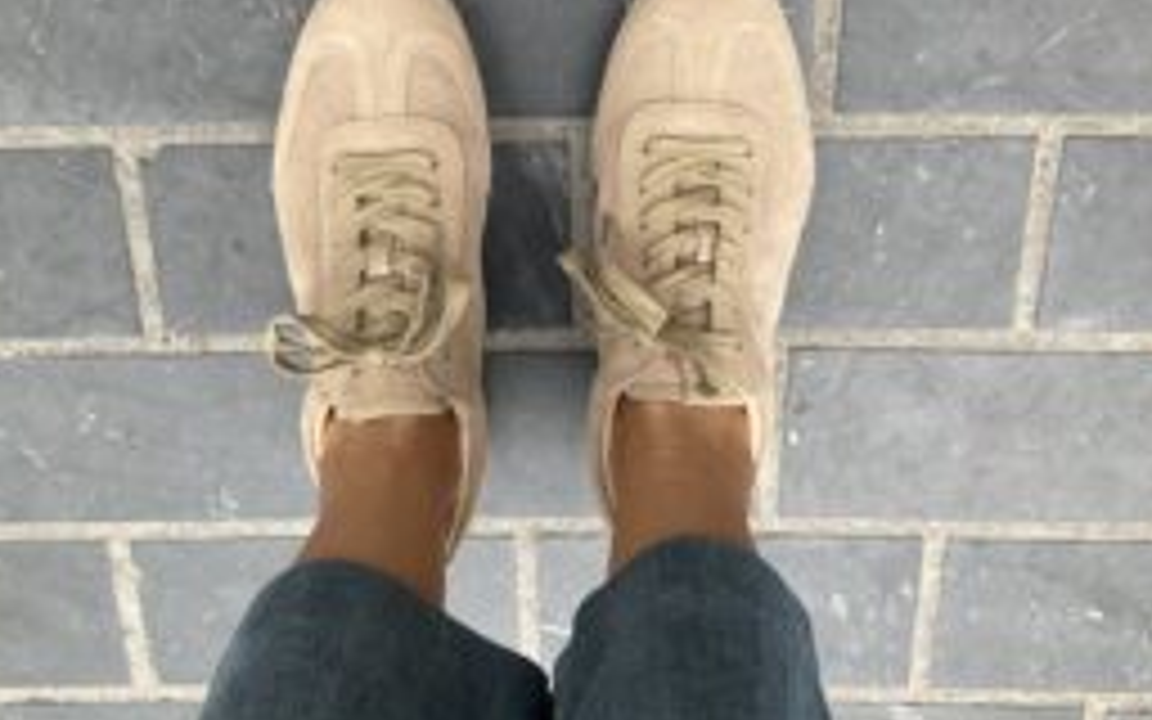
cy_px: 338
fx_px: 1319
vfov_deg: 30.5
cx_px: 576
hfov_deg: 47.2
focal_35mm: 42
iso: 20
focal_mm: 3
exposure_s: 1/120
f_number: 1.8
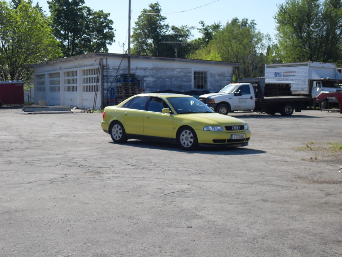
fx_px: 711
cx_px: 171
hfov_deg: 27.0
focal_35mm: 72
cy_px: 128
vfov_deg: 20.4
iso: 80
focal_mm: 11.8
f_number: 9.9
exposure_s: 1/90
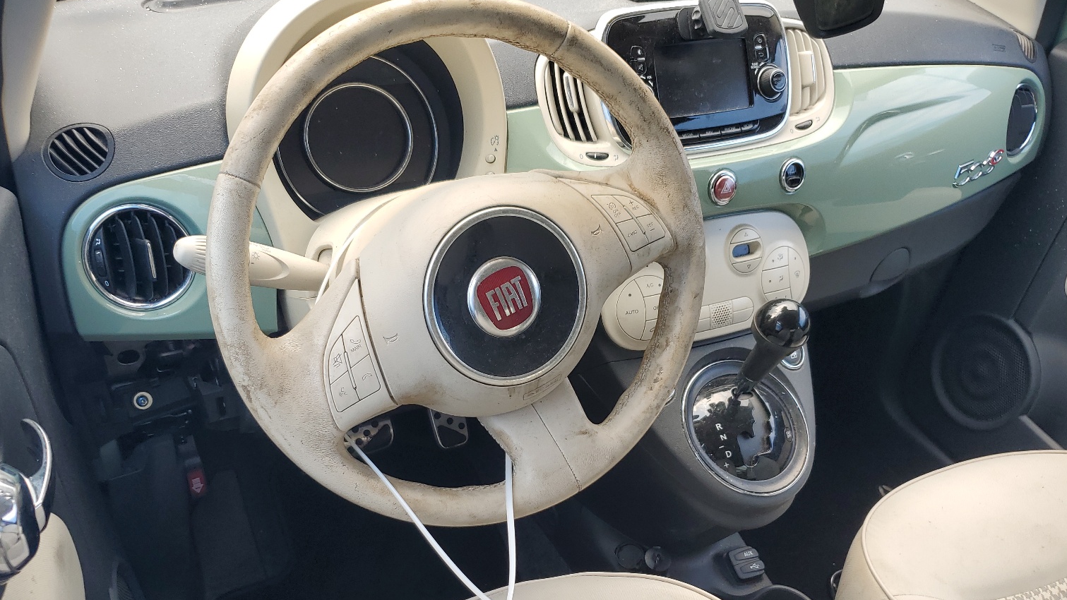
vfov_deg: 38.5
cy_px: 405
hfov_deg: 64.3
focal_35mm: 30
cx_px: 508
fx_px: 849
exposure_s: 1/250
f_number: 1.5
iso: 50
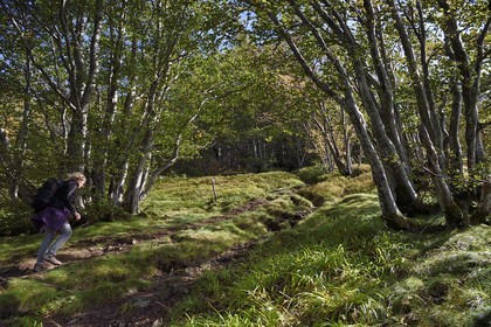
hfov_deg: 63.7
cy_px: 164
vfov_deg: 45.0
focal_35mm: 29
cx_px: 246
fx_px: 395
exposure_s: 1/250
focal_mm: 29
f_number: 5
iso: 200
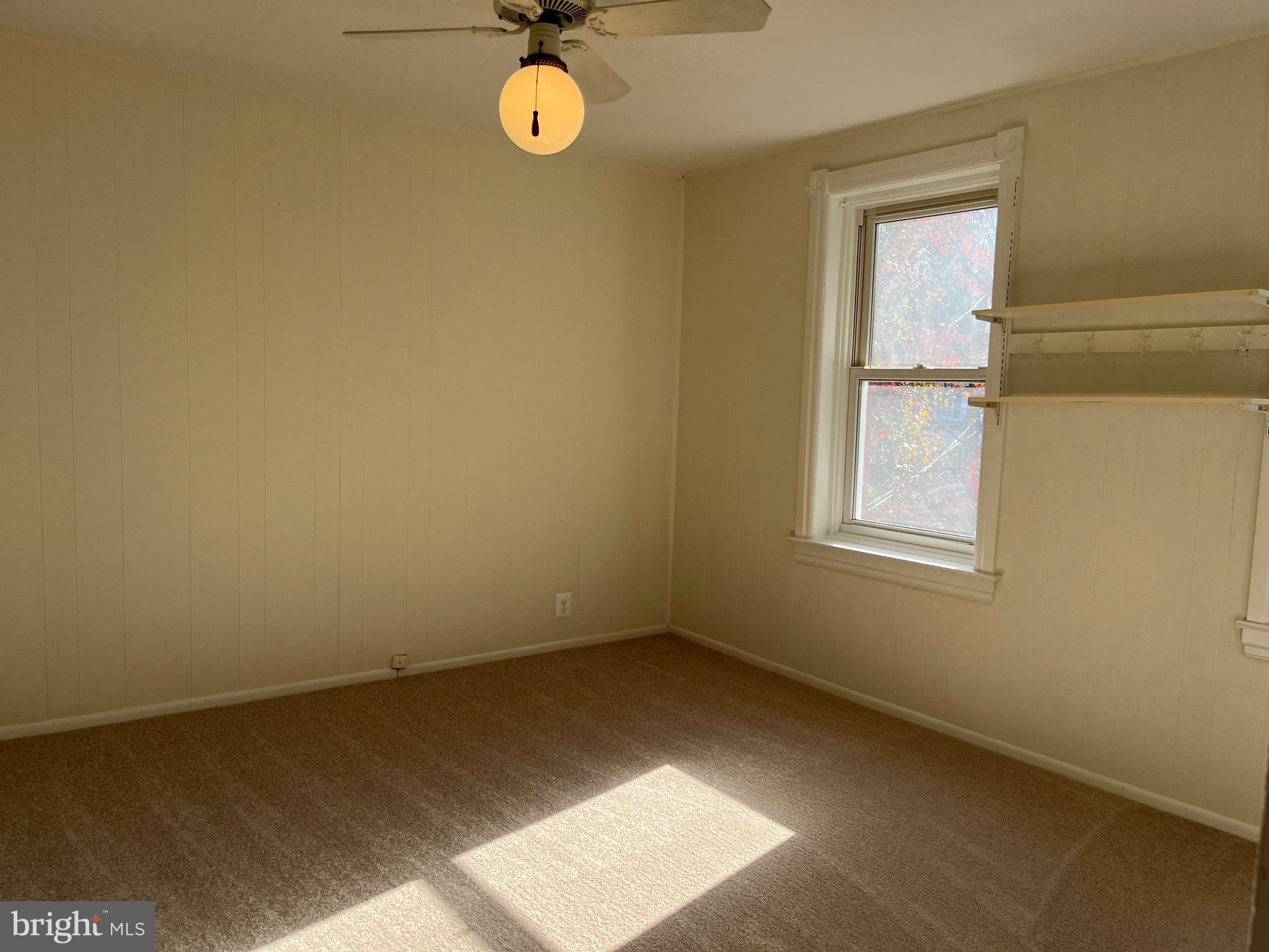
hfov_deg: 67.3
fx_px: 953
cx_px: 634
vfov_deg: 53.1
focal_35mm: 26
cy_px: 476
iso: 50
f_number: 1.6
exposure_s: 1/608
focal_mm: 5.1
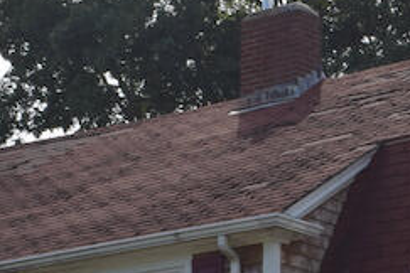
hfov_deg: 9.4
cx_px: 565
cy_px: 508
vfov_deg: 6.3
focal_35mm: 214
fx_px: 2433
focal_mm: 27
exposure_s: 1/200
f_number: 11
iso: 100
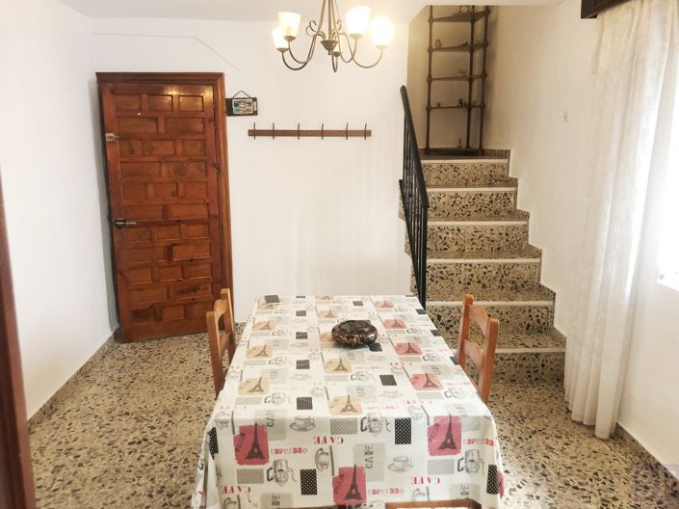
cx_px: 340
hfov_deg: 63.5
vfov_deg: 49.7
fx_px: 549
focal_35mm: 28
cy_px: 254
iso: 40
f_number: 1.8
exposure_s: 1/17
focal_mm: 3.99
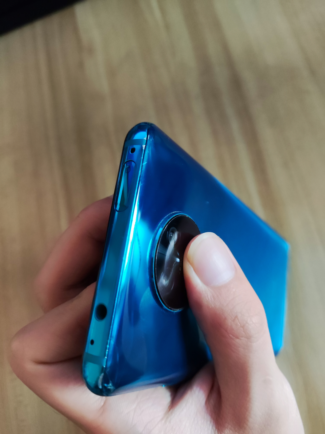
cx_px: 162
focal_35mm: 25
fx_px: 313
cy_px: 217
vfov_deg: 69.4
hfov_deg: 54.9
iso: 943
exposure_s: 1/33
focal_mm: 4.71
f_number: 1.79
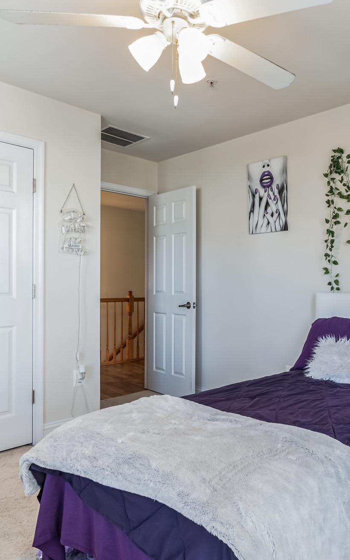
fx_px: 412
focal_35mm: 27
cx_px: 259
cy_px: 285
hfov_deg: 44.6
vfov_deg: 68.4
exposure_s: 1/13
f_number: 8
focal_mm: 17
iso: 400
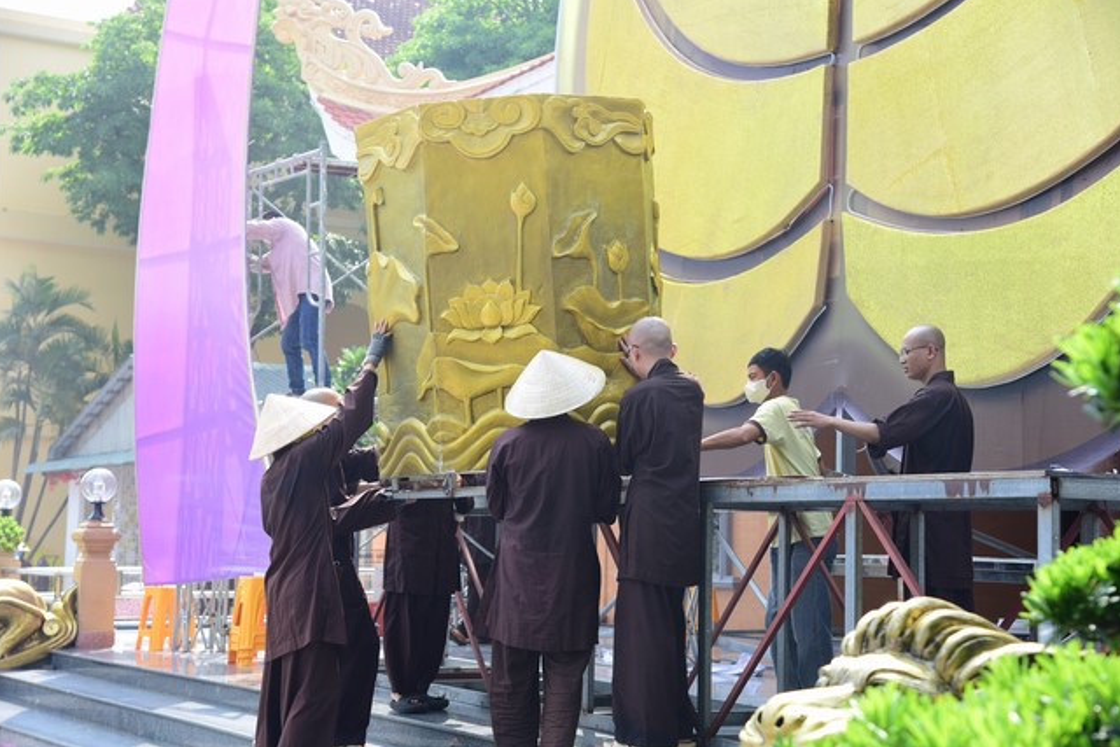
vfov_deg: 20.6
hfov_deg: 30.5
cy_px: 373
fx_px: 2054
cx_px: 564
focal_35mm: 66
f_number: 5.6
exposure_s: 1/160
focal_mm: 65
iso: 160
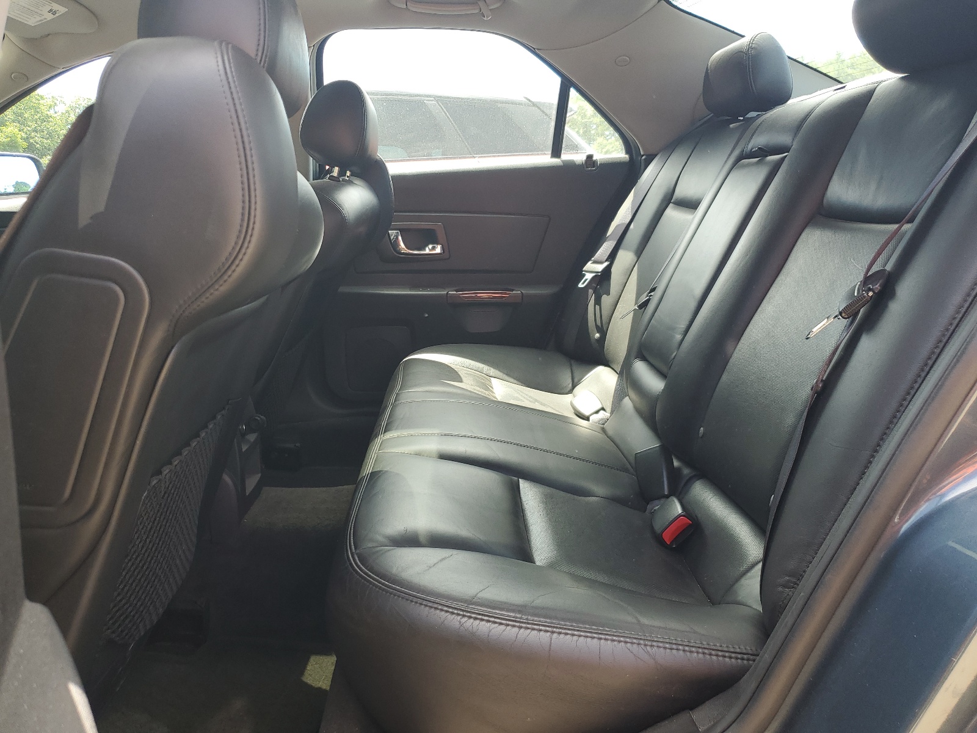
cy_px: 366
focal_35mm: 26
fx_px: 734
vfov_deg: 53.1
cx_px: 488
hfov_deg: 67.3
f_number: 1.5
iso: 50
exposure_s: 1/263
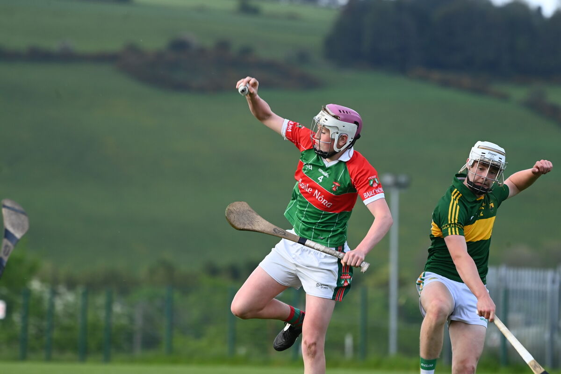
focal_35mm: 350
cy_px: 187
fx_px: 5454
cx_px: 280
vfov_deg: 3.9
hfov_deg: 5.9
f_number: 5.6
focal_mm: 350
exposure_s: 1/800
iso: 800
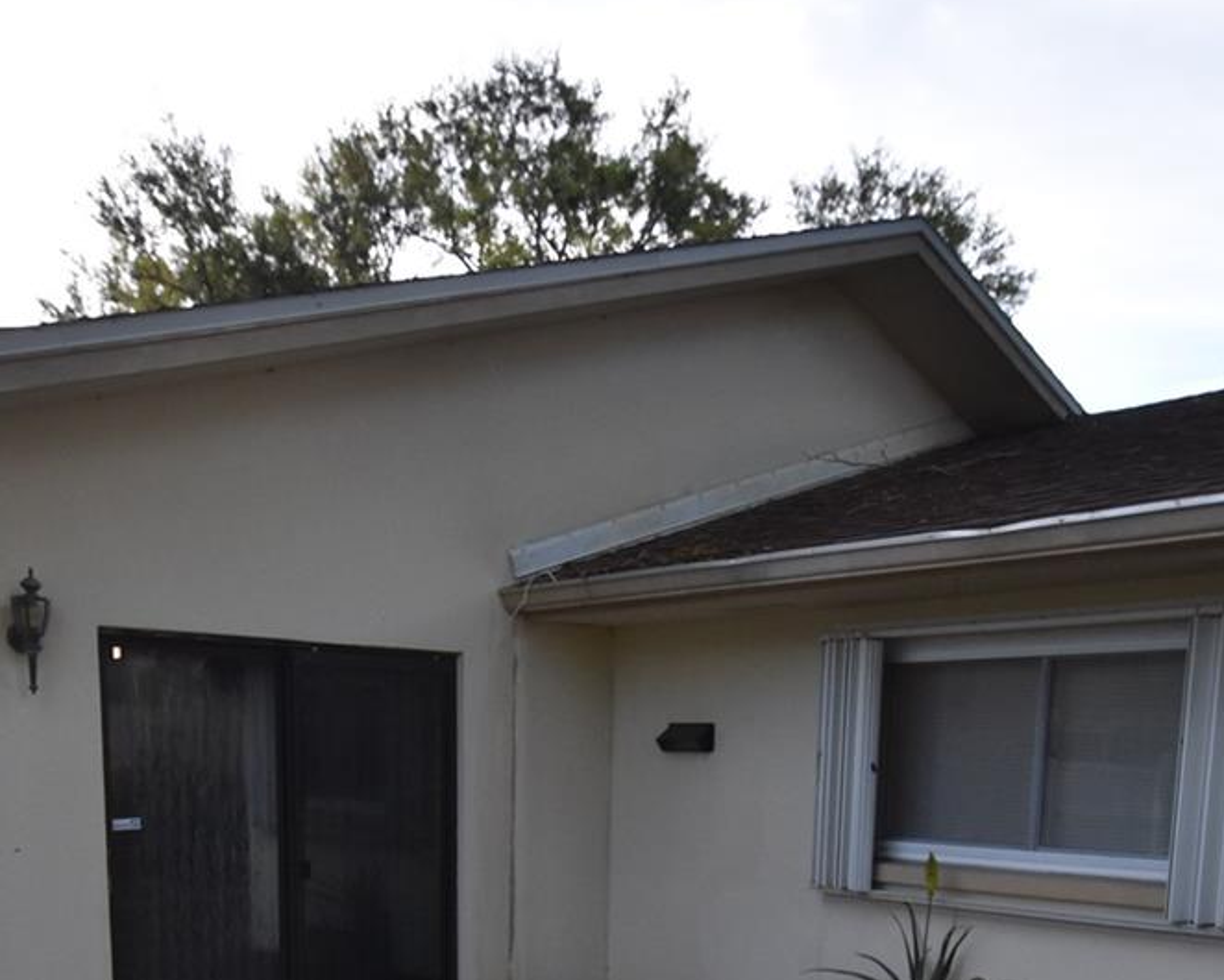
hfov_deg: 52.8
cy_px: 943
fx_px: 1232
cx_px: 577
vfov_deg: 39.1
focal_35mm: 34
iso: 800
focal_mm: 10
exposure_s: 1/2000
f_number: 3.5
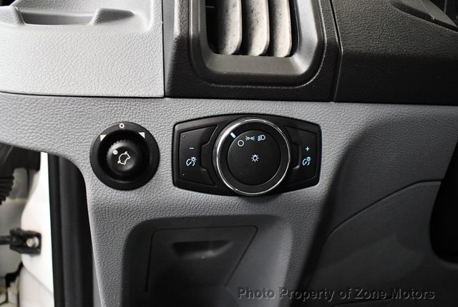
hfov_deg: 53.1
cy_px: 154
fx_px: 458
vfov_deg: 36.9
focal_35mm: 36
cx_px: 229
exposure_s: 1/80
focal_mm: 18
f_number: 3.5
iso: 3200
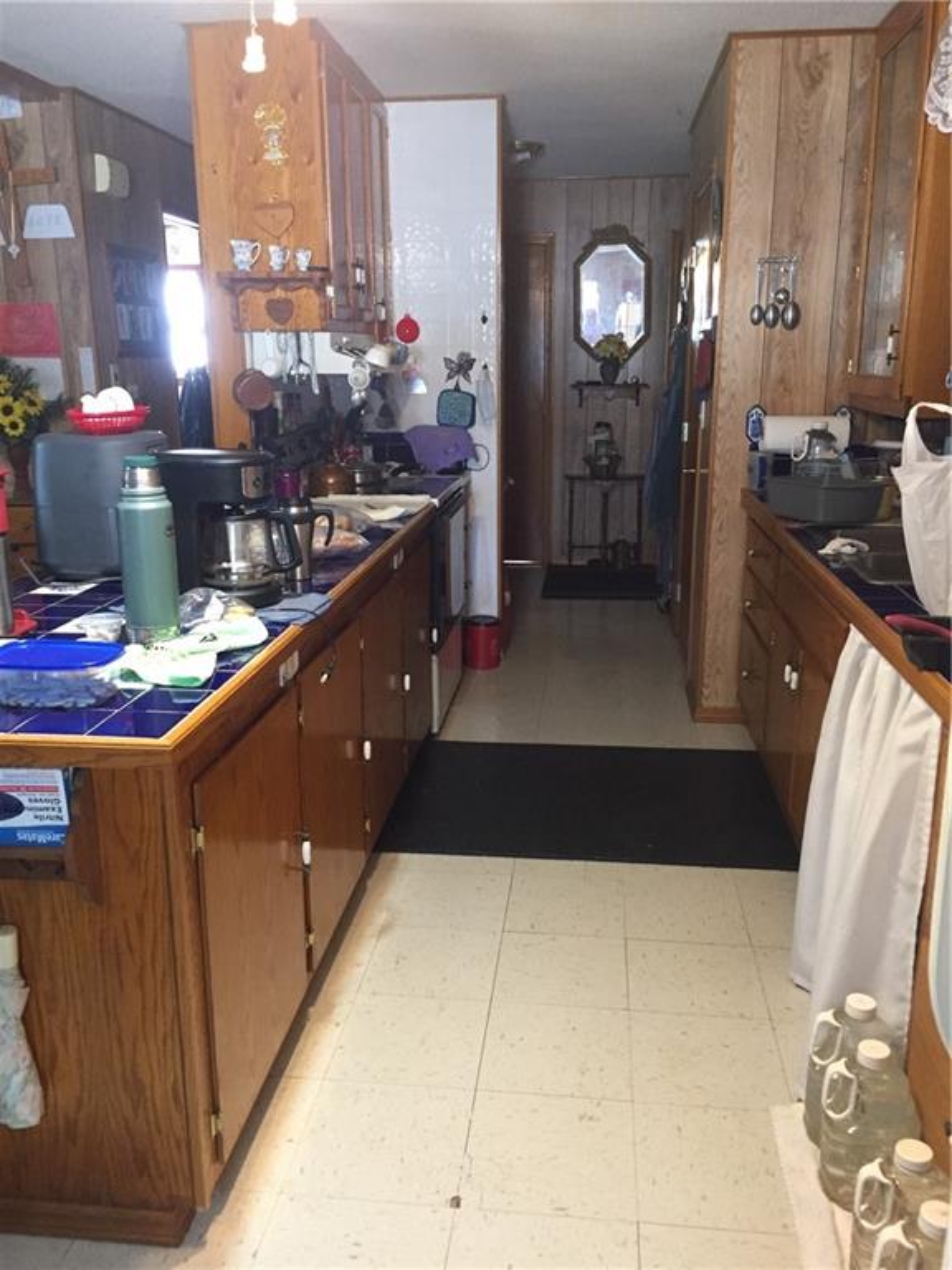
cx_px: 476
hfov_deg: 48.2
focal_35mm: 29
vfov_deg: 61.7
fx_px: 1063
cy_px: 635
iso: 160
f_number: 2.2
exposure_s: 1/30
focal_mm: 4.15
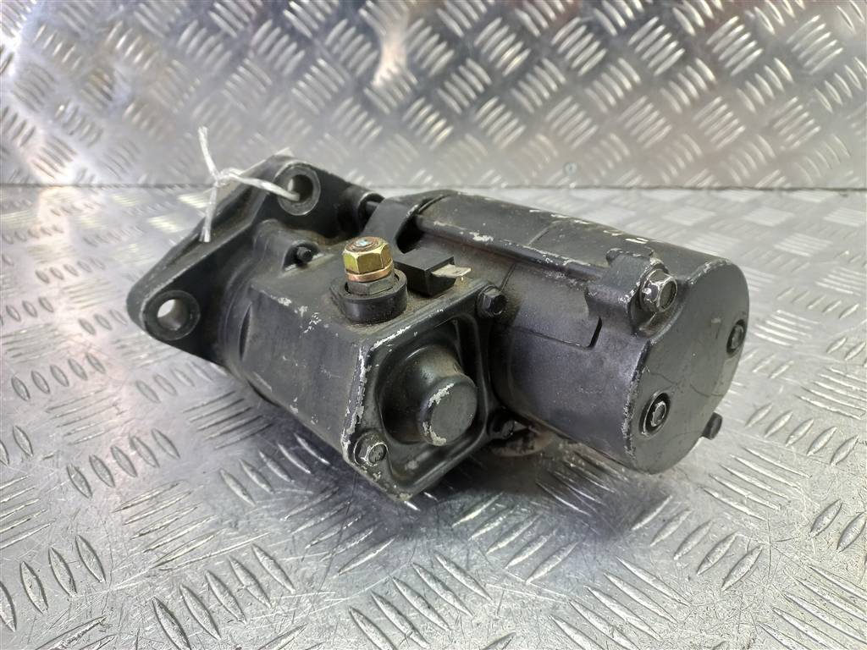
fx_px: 626
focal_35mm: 25
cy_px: 325
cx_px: 434
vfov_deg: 54.9
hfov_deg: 69.4
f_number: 1.8
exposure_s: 1/50
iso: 160
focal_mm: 4.6
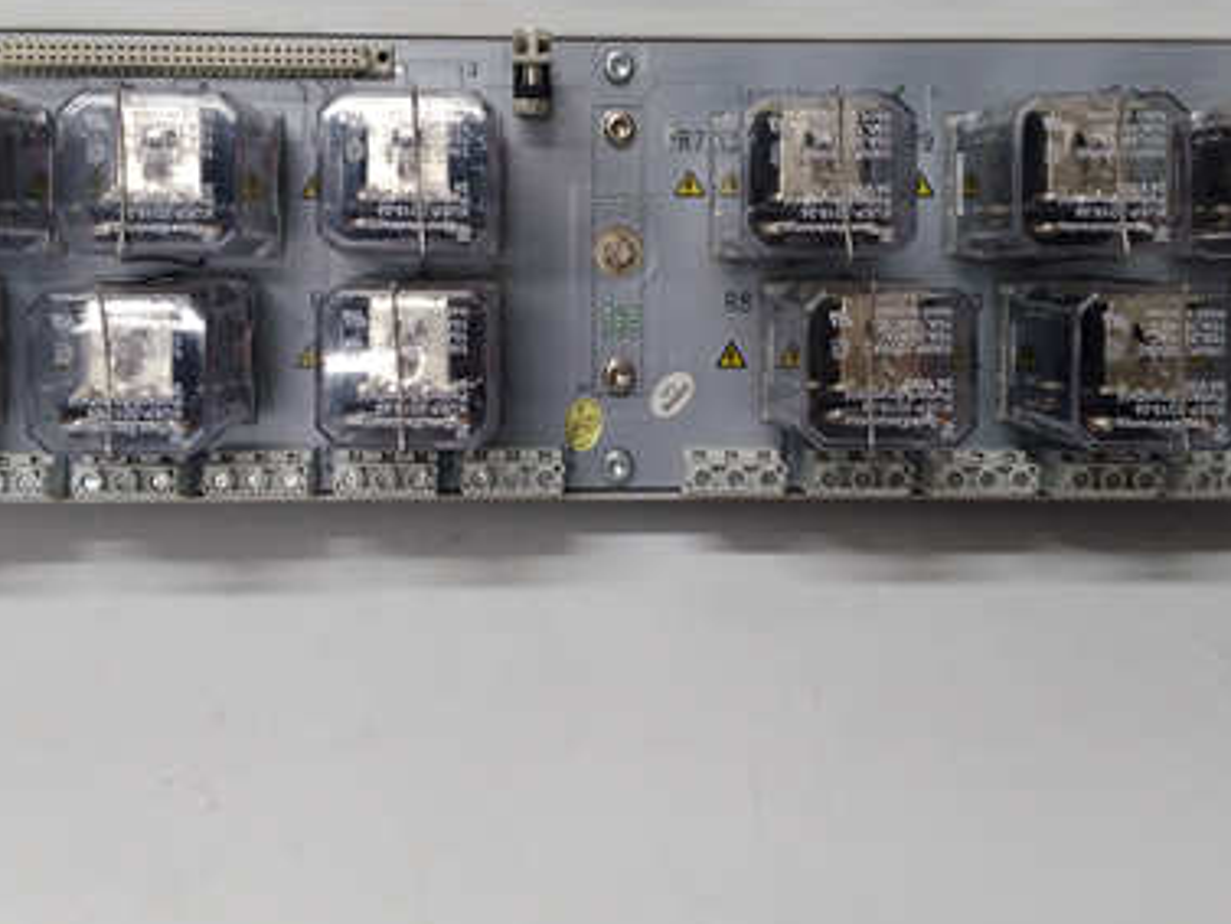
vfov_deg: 33.0
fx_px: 1530
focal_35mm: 43
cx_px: 604
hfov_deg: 43.8
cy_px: 245
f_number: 2
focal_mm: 3.79
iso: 199
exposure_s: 1/33
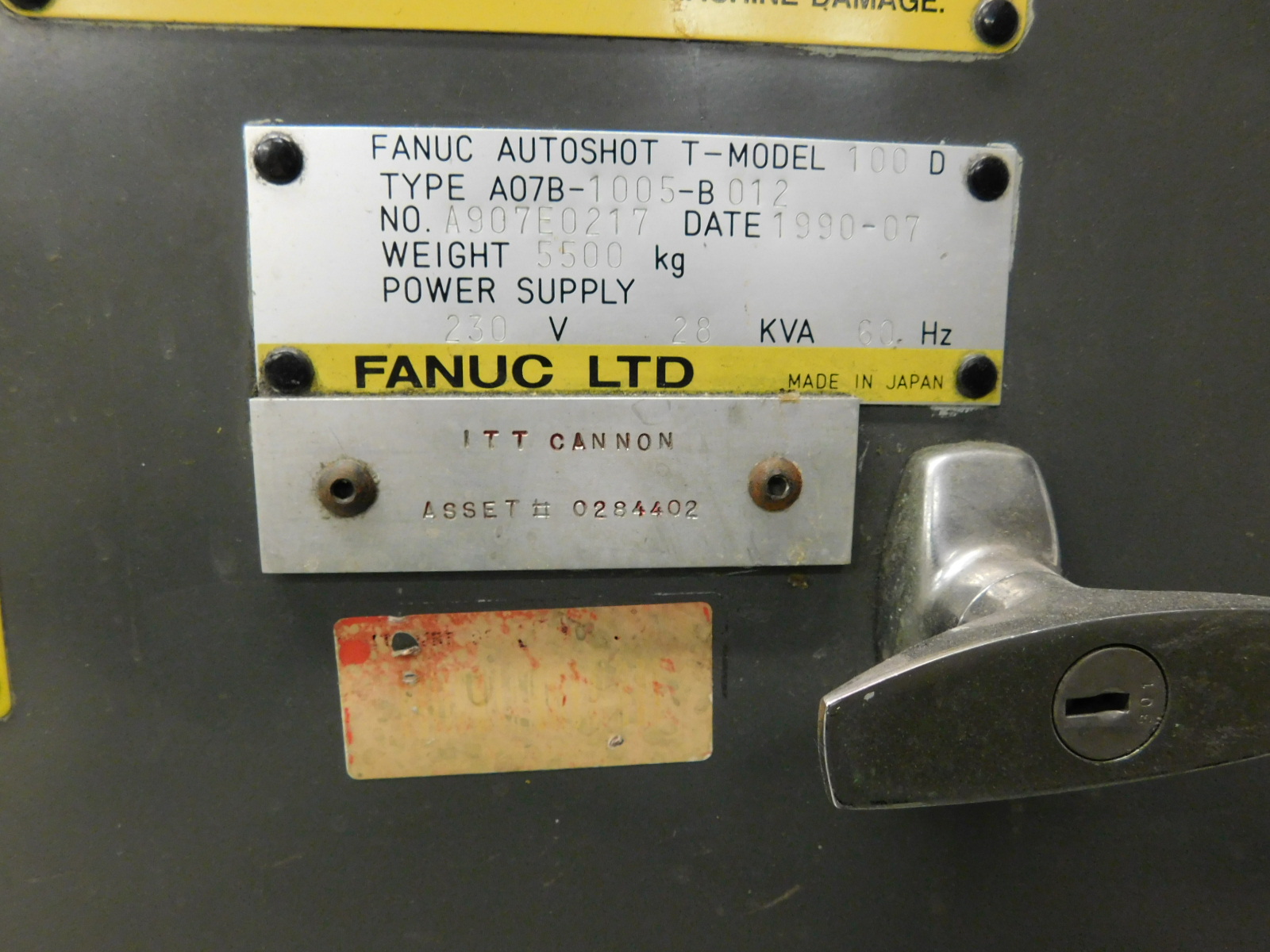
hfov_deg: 73.9
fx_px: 844
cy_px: 476
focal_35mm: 23
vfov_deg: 58.9
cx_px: 635
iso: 400
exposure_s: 1/13
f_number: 3
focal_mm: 4
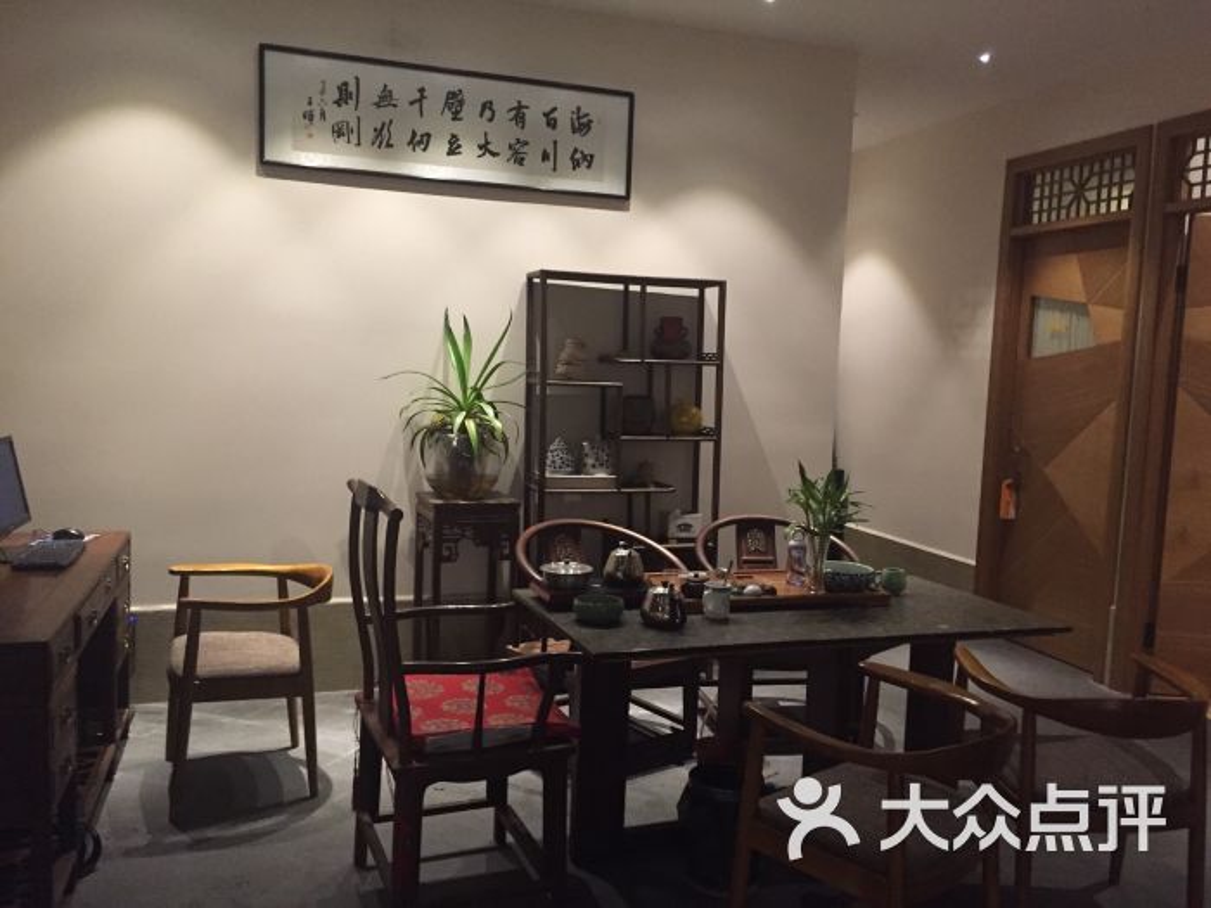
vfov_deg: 48.2
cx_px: 606
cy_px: 454
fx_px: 1015
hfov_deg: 61.7
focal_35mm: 29
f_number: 2.2
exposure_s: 1/17
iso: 250
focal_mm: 4.15
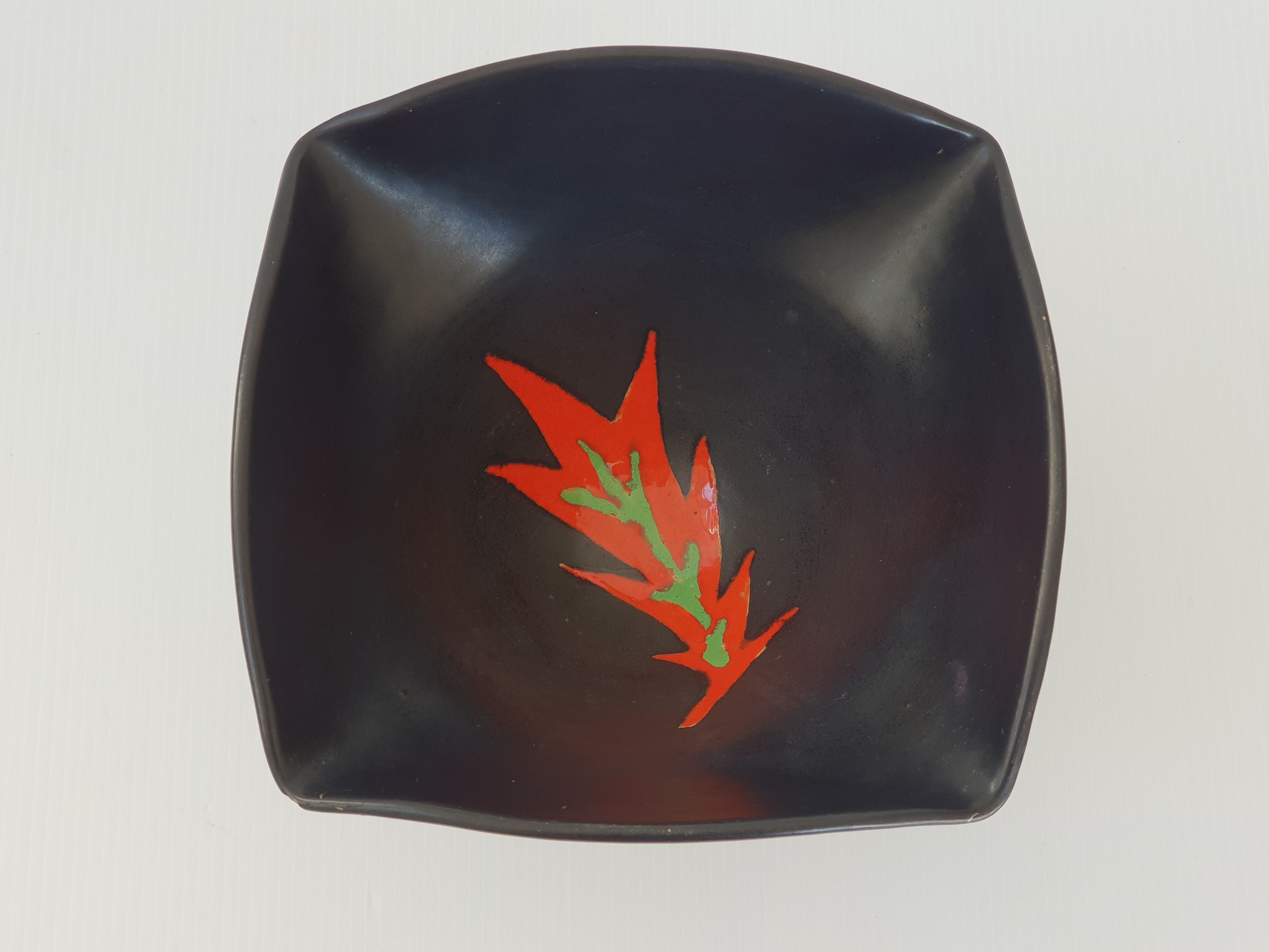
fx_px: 1906
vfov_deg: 28.0
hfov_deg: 36.8
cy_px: 476
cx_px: 634
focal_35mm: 52
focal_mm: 6
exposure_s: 1/33
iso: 64
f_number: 2.4
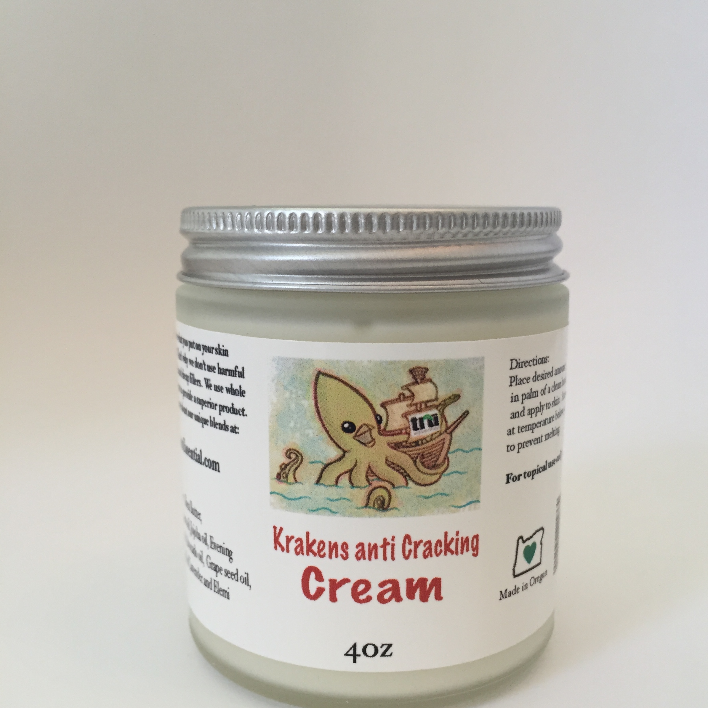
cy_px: 397
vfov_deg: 47.1
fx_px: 810
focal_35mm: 35
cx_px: 356
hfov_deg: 47.2
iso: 40
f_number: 2.2
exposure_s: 1/30
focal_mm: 4.15
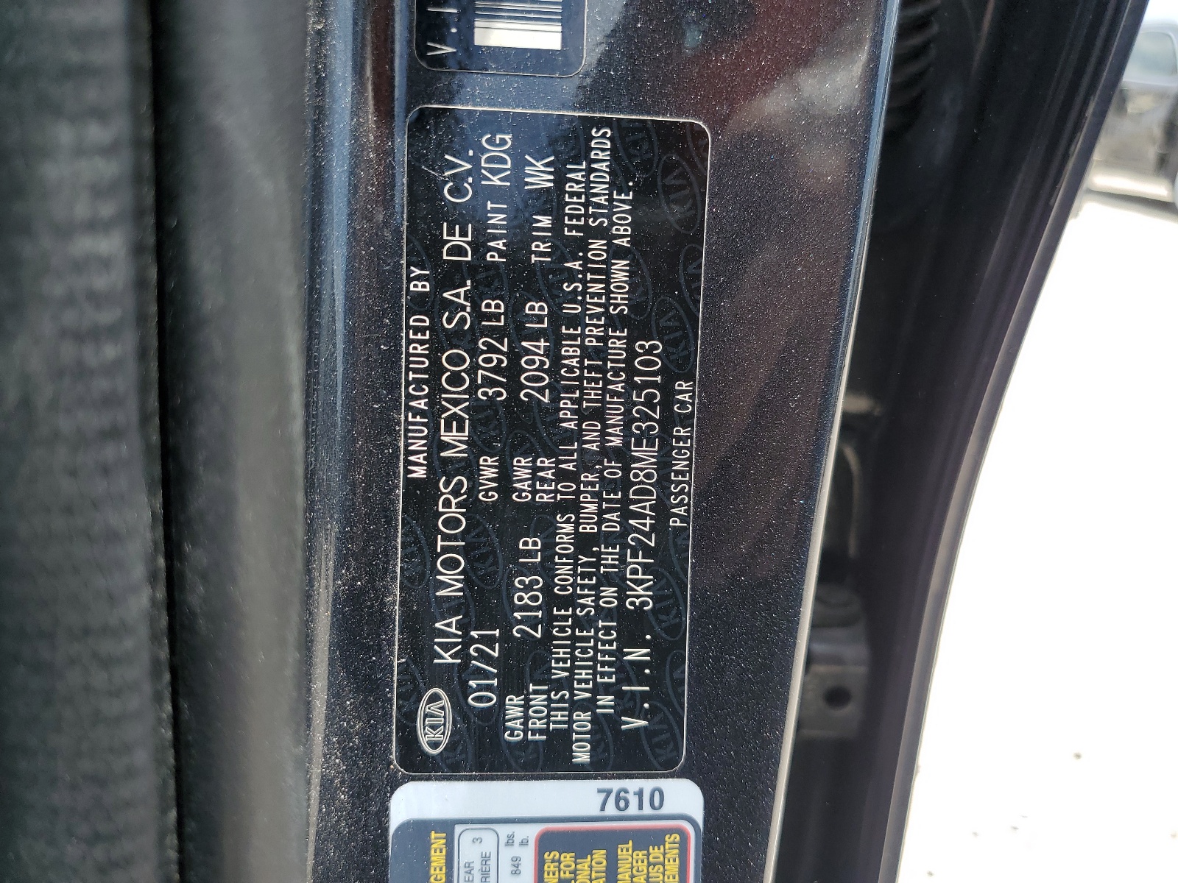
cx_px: 589
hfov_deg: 67.3
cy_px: 442
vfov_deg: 53.1
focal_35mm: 26
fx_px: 885
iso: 50
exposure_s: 1/1429
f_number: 1.5
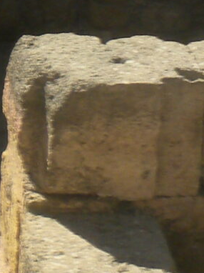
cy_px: -148
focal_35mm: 248
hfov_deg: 5.6
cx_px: -397
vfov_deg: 7.8
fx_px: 1951
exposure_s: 1/95.2
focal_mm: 6.6
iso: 64
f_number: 10
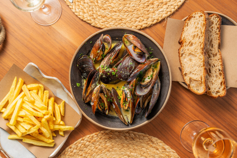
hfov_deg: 39.6
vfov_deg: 27.0
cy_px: 79
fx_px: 329
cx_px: 118
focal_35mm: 50
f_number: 4
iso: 400
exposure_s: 1/160
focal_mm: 50
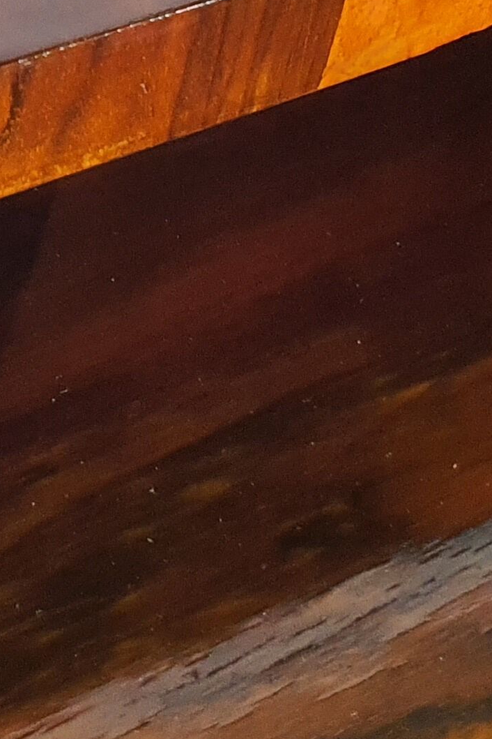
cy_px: 84
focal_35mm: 103
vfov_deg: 19.5
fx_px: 2111
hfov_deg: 12.4
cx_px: -316
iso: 400
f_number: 2.4
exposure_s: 1/50
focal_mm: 4.3
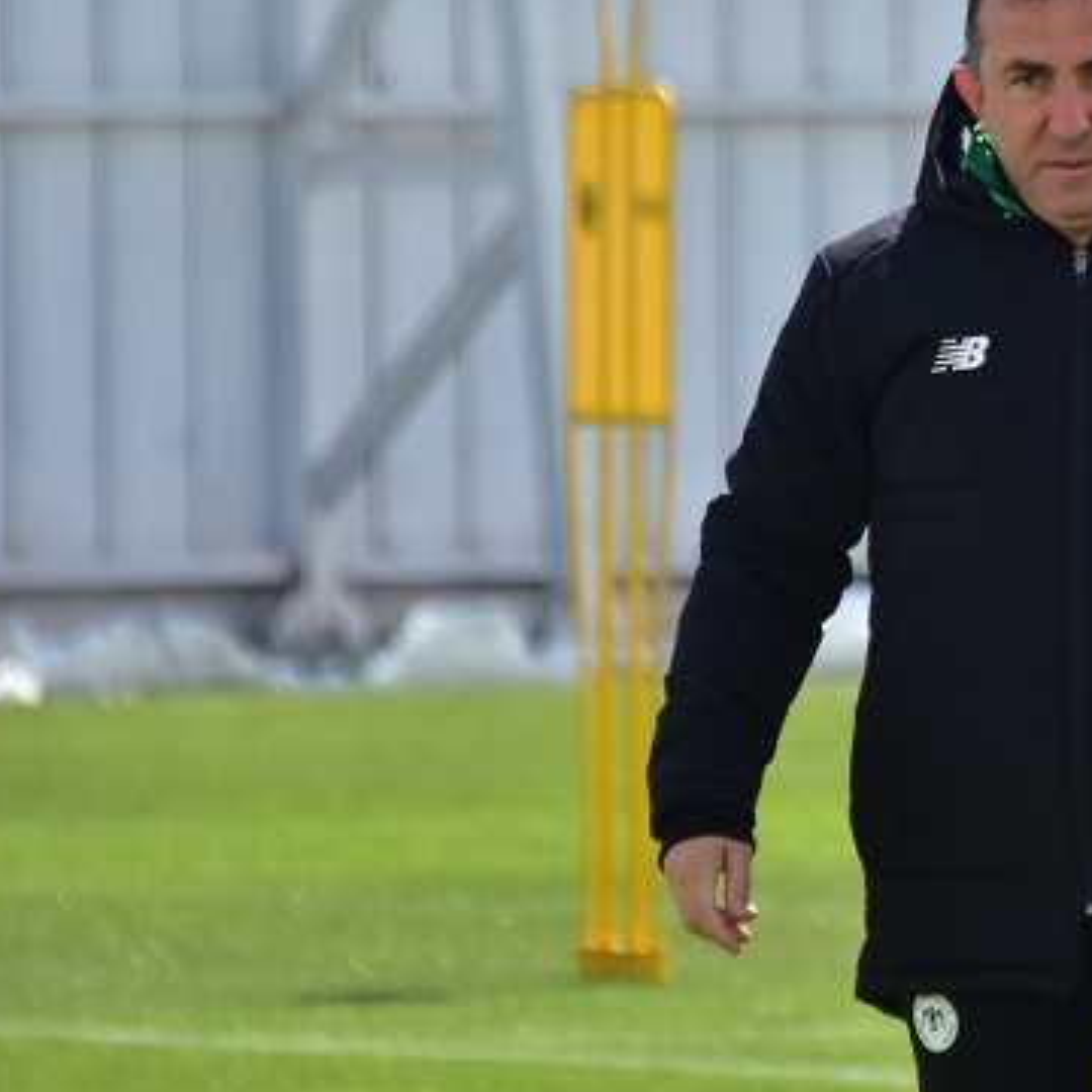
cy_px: 457
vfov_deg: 2.5
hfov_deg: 2.5
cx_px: 1077
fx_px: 25304
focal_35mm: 709
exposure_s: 1/2000
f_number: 5.6
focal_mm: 250
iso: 500
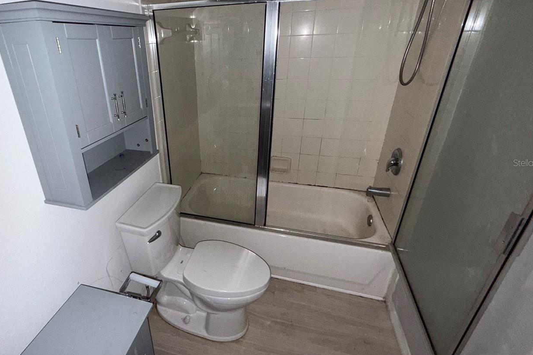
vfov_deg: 64.4
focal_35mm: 19
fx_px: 281
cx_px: 207
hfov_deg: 85.5
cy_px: 163
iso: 125
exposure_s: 1/30
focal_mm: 2.22
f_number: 2.2
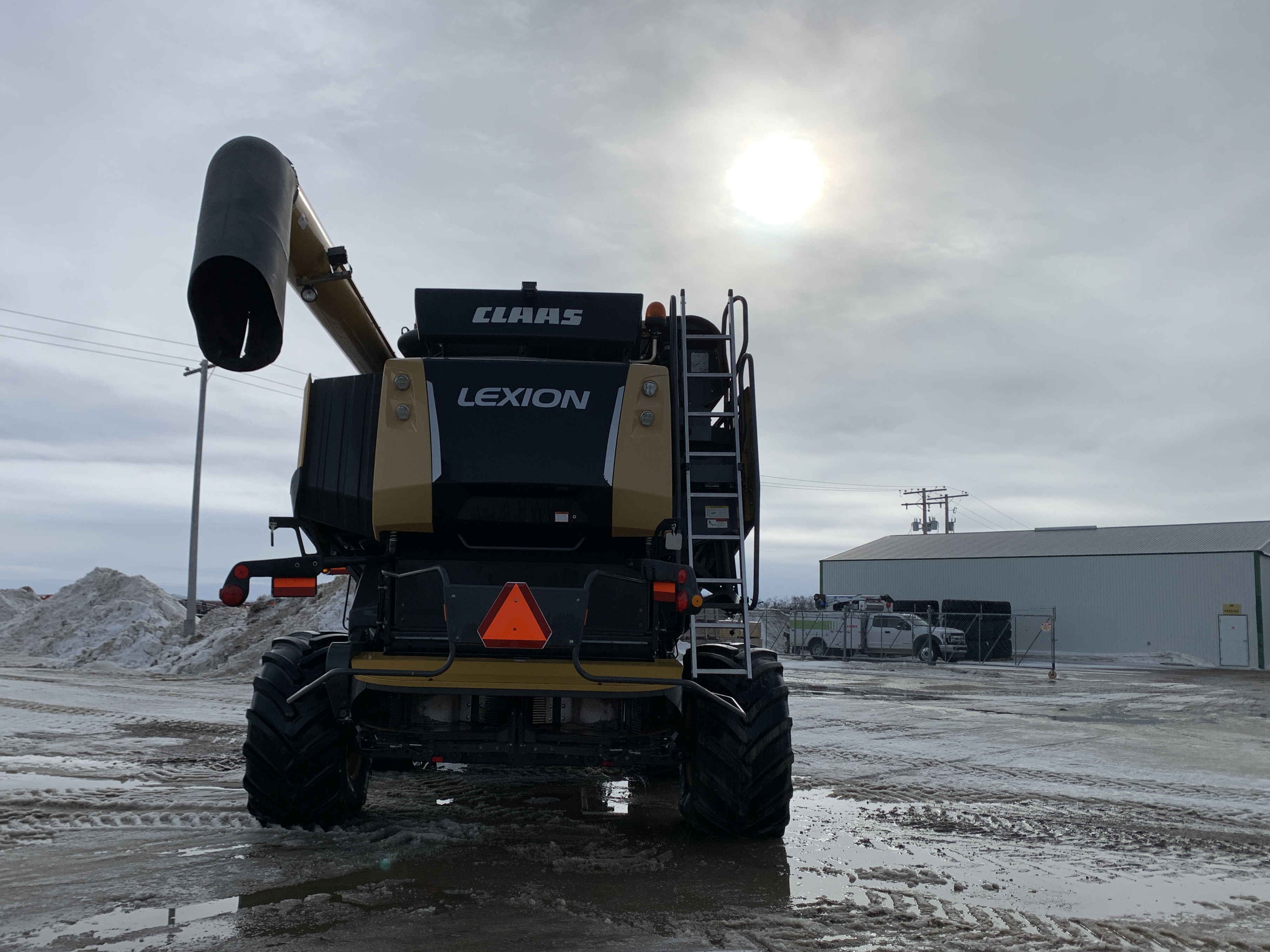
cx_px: 573
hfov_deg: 61.5
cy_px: 527
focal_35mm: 29
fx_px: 1064
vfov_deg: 48.1
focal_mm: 4.25
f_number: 1.8
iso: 25
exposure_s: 1/6897
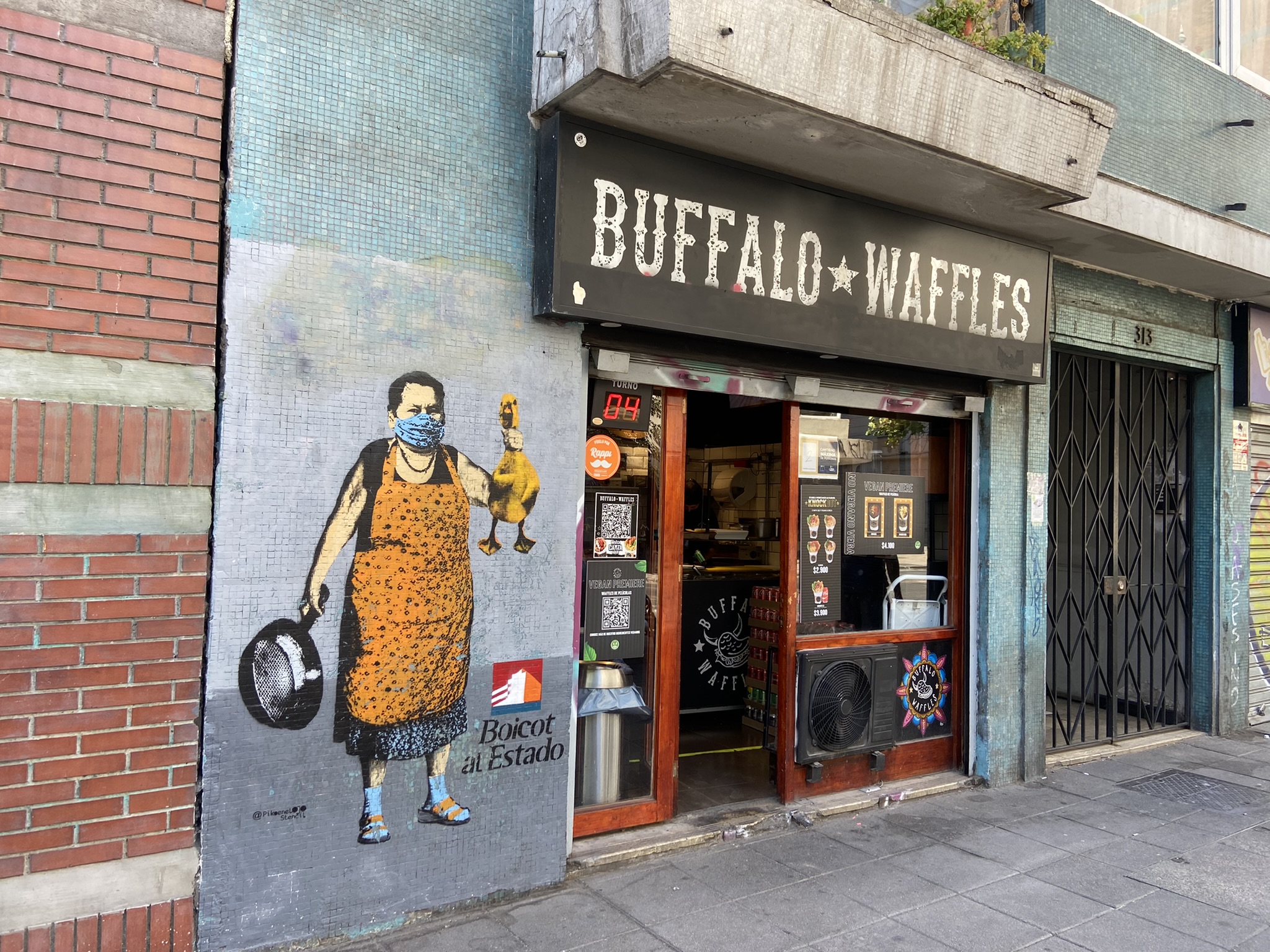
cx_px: 635
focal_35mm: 26
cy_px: 476
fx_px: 954
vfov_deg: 53.1
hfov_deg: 67.3
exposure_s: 1/121
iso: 32
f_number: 1.8
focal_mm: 4.25
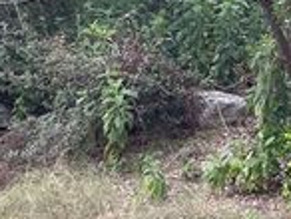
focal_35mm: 89
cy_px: -61
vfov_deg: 15.9
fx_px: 749
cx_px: 427
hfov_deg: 19.4
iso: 80
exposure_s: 1/121
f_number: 1.6
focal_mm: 4.2
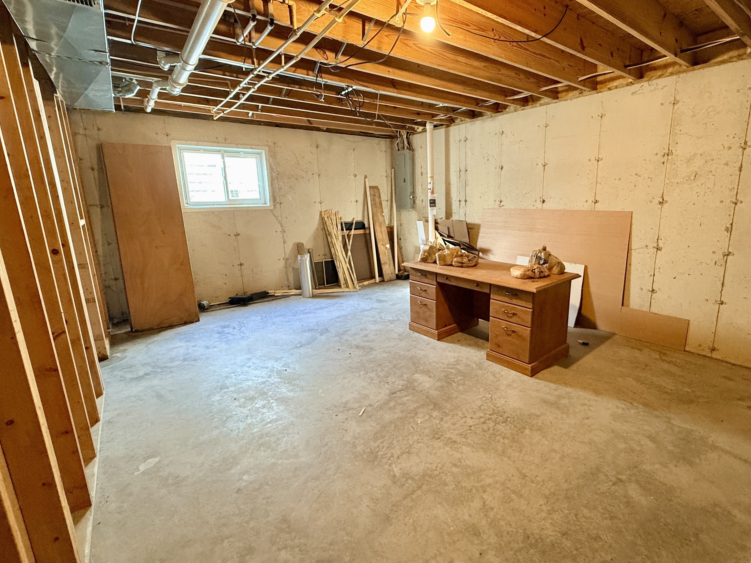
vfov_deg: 74.7
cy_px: 277
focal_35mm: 17
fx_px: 369
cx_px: 427
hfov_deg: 90.5
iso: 250
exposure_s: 1/60
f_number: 2.2
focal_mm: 2.22
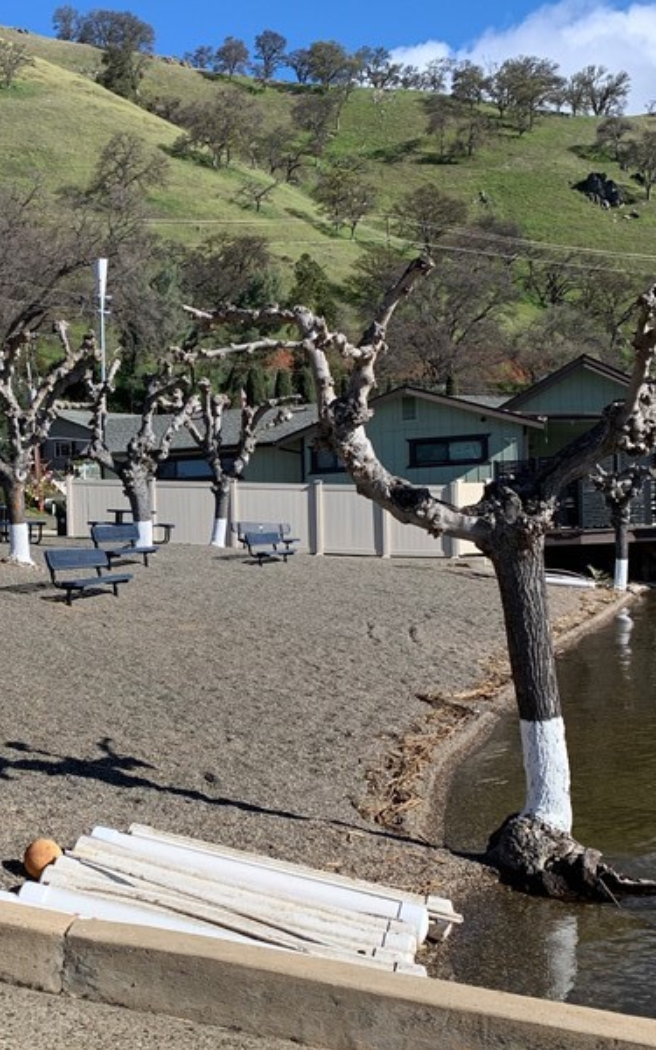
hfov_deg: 26.8
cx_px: 105
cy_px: 611
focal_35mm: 47
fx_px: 1344
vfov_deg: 42.5
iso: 25
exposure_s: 1/1880
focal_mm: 4.25
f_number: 1.8
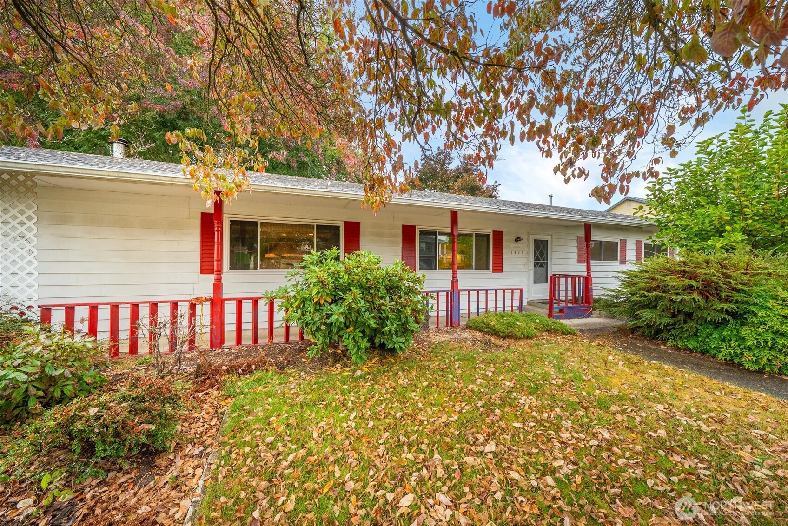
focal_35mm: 12
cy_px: 263
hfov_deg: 112.6
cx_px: 394
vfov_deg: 90.1
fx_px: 263
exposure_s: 1/30
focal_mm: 12
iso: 320
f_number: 7.1
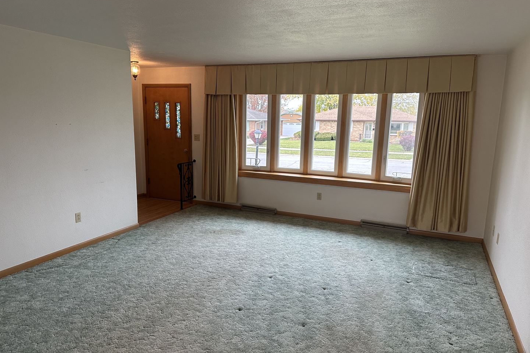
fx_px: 368
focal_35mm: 25
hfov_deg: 71.5
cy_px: 182
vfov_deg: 51.3
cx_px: 265
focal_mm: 6.86
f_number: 1.78
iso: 200
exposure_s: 1/120
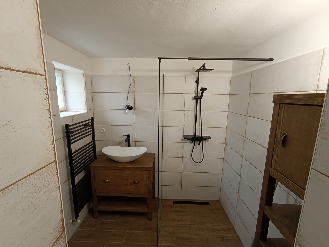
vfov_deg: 78.1
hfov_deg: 94.5
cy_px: 124
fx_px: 152
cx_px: 164
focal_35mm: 16
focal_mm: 1.65
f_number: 2.2
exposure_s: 1/50
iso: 250
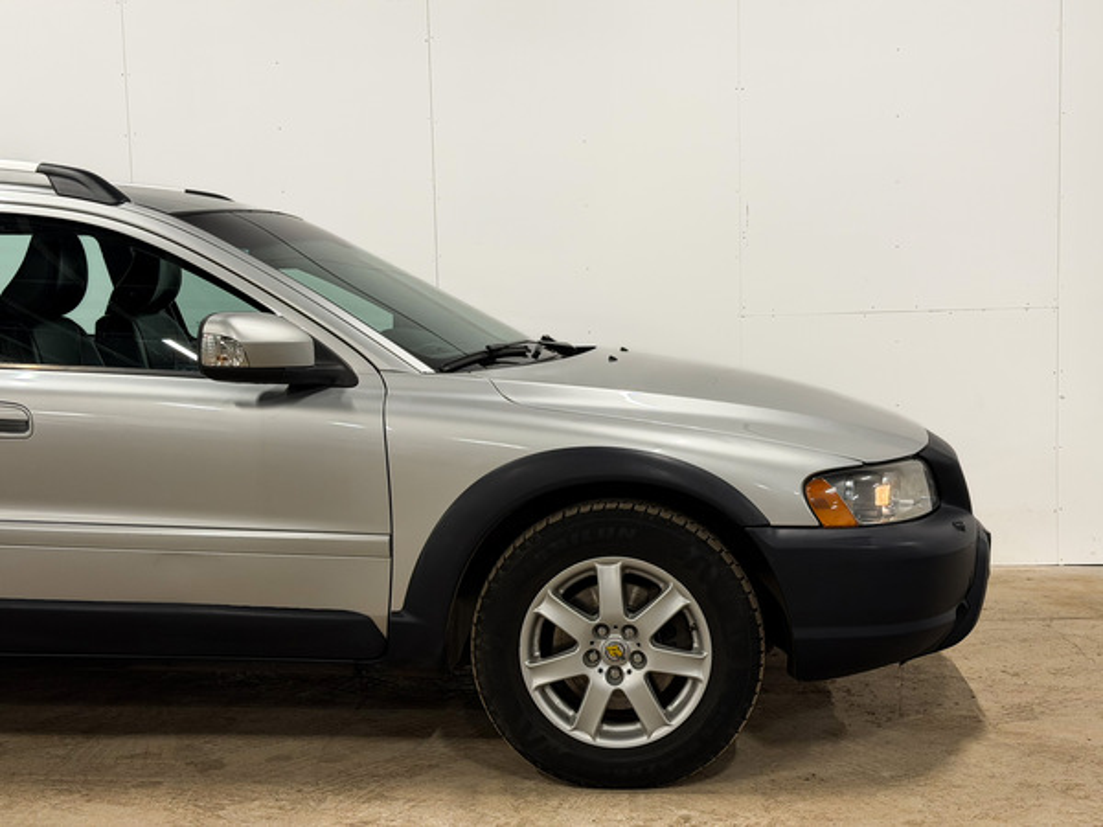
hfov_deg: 39.7
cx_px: 552
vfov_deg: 30.3
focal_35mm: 48
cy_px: 414
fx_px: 1529
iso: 100
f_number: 1.8
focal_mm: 6.76
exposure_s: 1/50
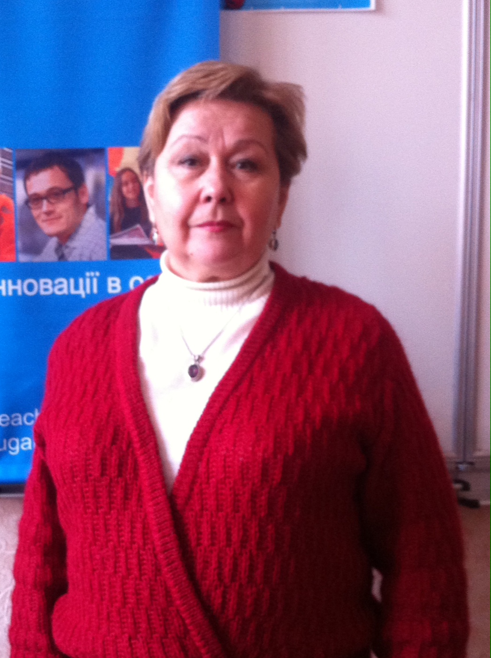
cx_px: 246
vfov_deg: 52.7
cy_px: 329
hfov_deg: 40.6
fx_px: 664
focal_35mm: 35
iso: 200
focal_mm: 3.85
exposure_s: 1/15
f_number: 2.8
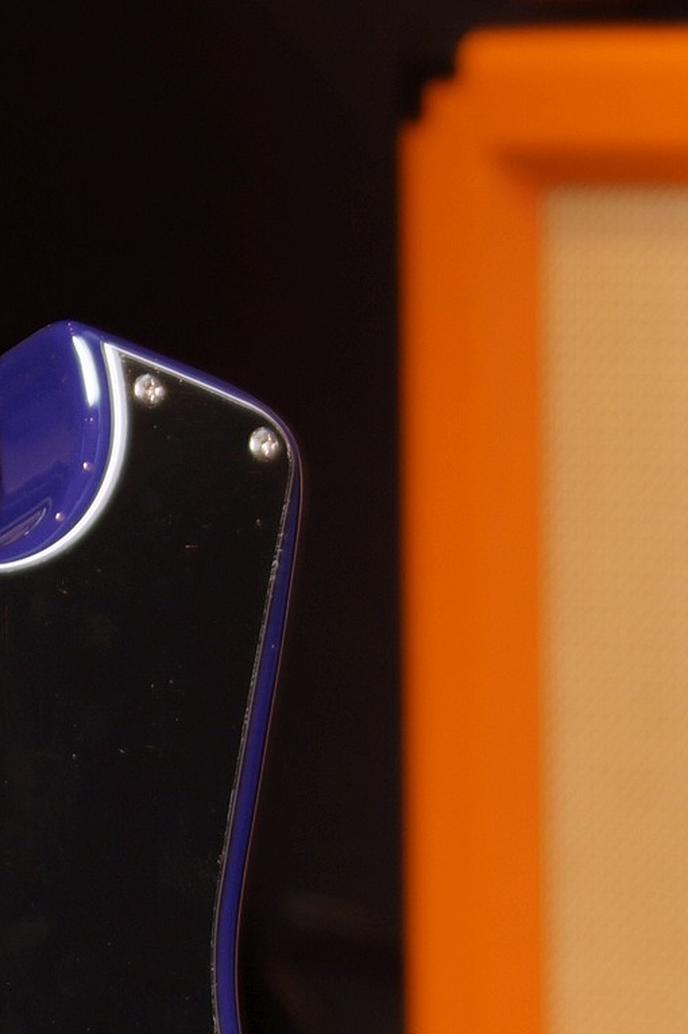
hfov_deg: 5.1
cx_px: -398
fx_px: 7689
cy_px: 1047
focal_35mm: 268
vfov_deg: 7.7
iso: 100
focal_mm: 50
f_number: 5
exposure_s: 1/13
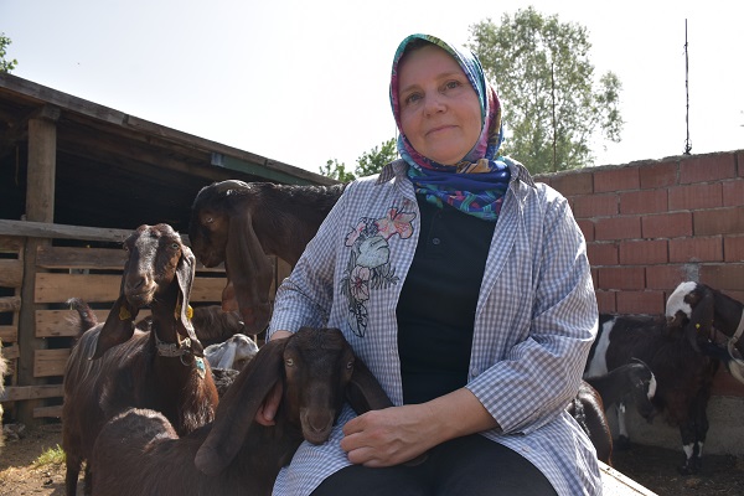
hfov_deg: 67.4
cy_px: 248
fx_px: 558
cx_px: 372
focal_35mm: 27
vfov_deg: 47.9
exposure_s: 1/500
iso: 280
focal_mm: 18
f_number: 8
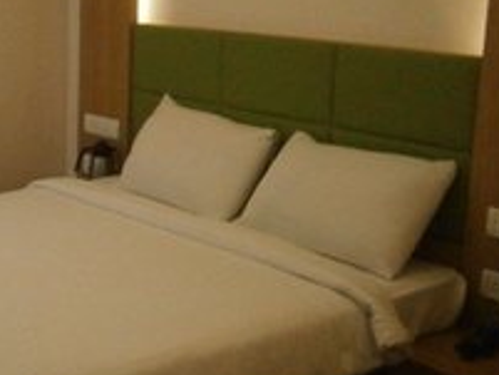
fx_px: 894
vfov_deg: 23.7
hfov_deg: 29.9
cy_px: 179
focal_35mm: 62
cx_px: 57
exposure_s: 1/80
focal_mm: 4.7
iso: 800
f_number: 2.8
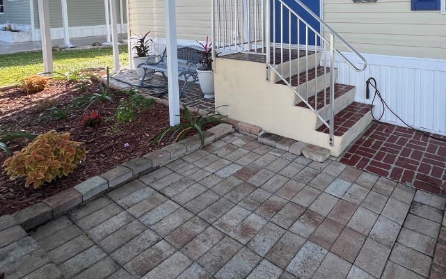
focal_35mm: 22
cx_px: 319
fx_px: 267
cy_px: 22
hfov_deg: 75.4
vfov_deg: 48.5
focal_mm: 1.57
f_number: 1.8
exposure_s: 1/477
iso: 32
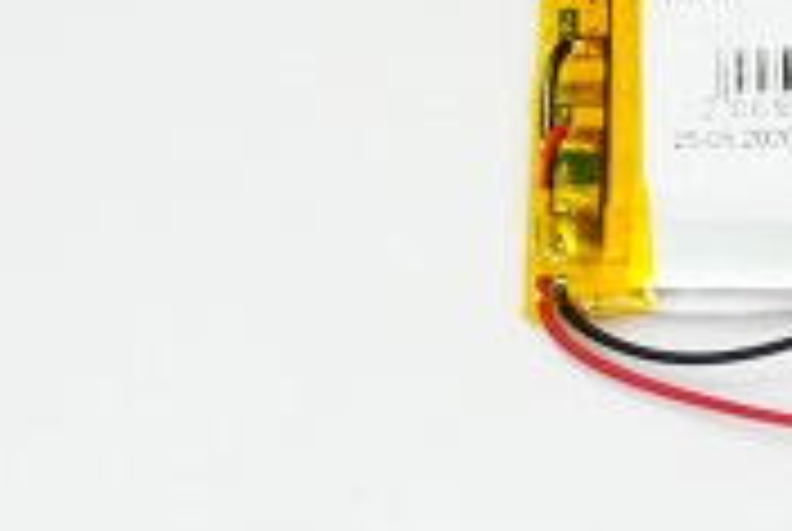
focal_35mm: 198
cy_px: 65
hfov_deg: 10.2
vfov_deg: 6.9
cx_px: 902
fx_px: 4363
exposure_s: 1/160
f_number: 5.6
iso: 1600
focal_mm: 40
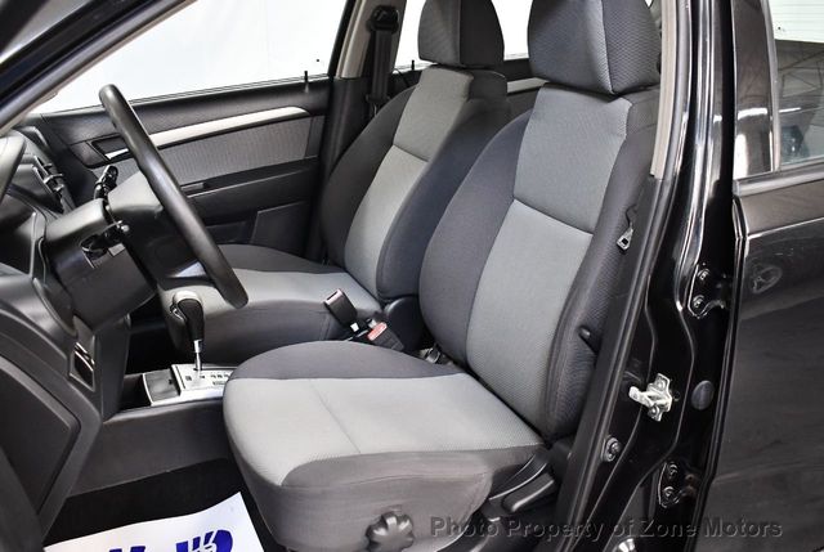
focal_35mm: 36
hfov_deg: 53.1
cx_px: 412
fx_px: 825
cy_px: 276
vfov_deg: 37.0
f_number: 3.5
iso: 2000
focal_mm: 18
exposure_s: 1/125
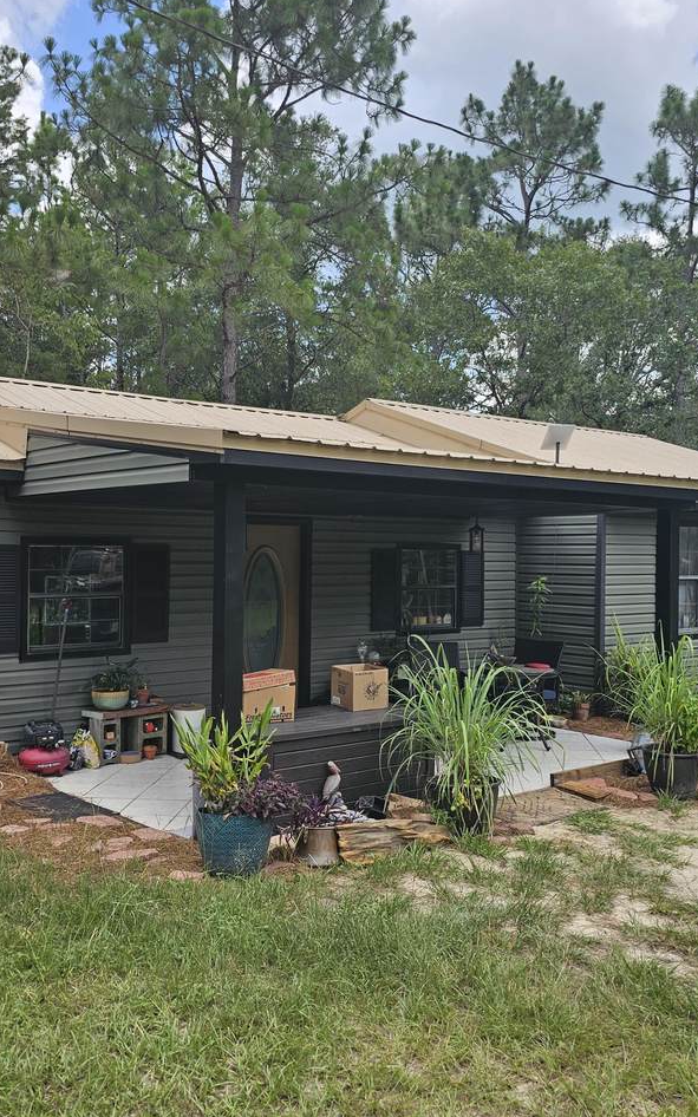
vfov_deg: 58.1
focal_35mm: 33
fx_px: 1005
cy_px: 553
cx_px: 337
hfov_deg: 38.3
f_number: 1.7
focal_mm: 6.3
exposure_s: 1/289
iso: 10
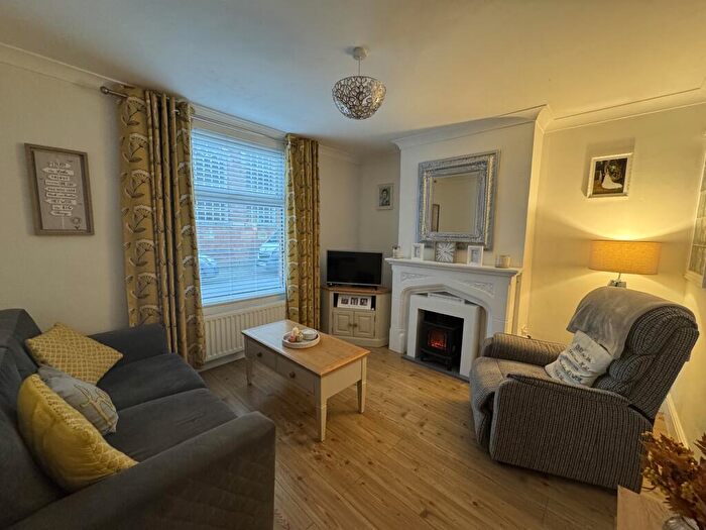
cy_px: 265
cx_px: 353
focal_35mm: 14
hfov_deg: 102.1
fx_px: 286
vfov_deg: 85.7
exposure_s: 1/60
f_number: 2.2
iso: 400
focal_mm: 2.22
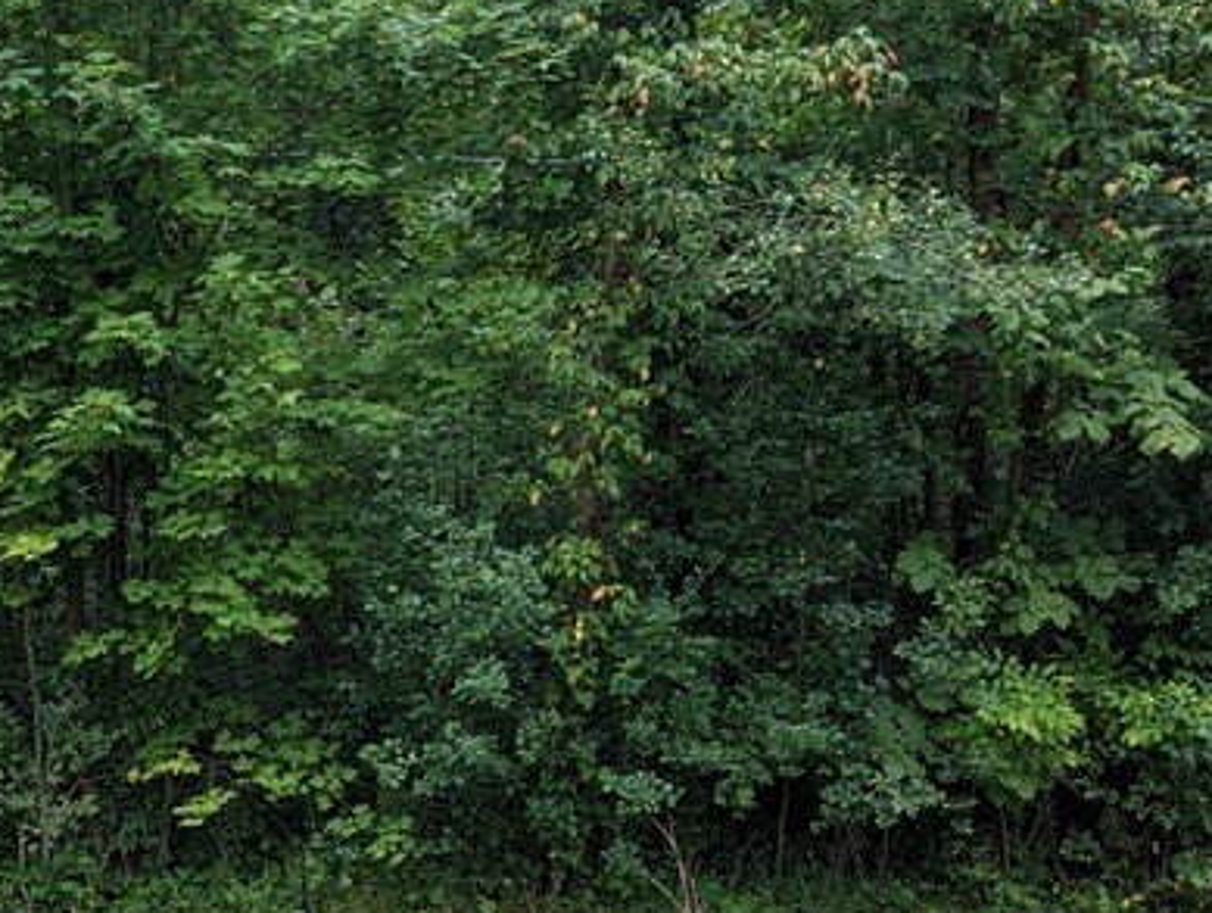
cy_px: 605
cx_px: 322
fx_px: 1473
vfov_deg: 34.1
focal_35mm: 42
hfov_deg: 43.5
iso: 44
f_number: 2.2
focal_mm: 2.35
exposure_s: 1/142
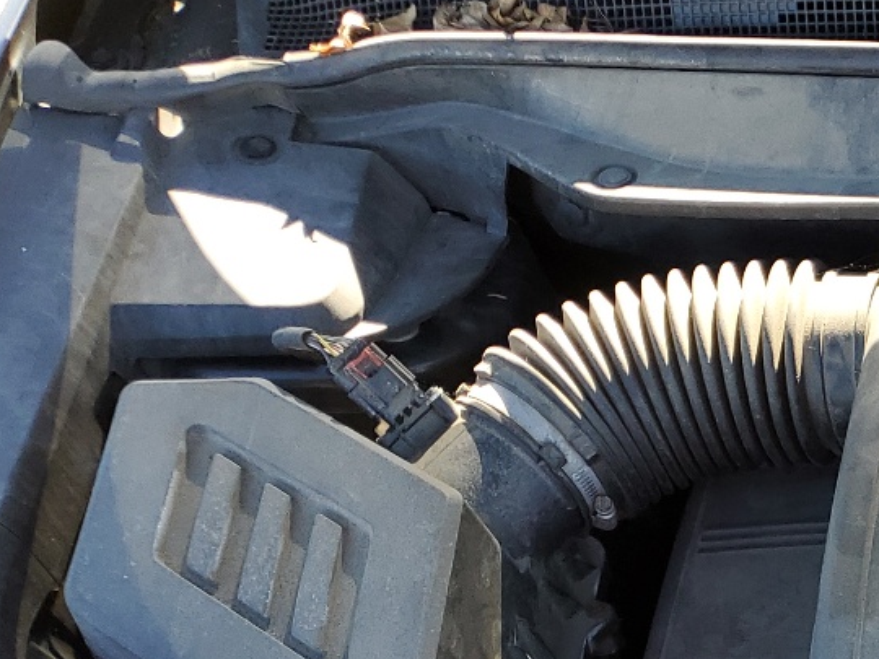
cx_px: 1284
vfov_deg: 17.7
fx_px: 1955
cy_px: 895
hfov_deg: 21.6
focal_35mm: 77
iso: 50
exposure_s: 1/250
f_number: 1.5
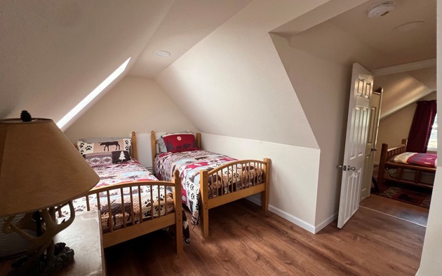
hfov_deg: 105.3
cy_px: 147
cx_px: 222
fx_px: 169
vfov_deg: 78.6
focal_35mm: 14
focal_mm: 1.57
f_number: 1.8
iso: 125
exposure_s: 1/99
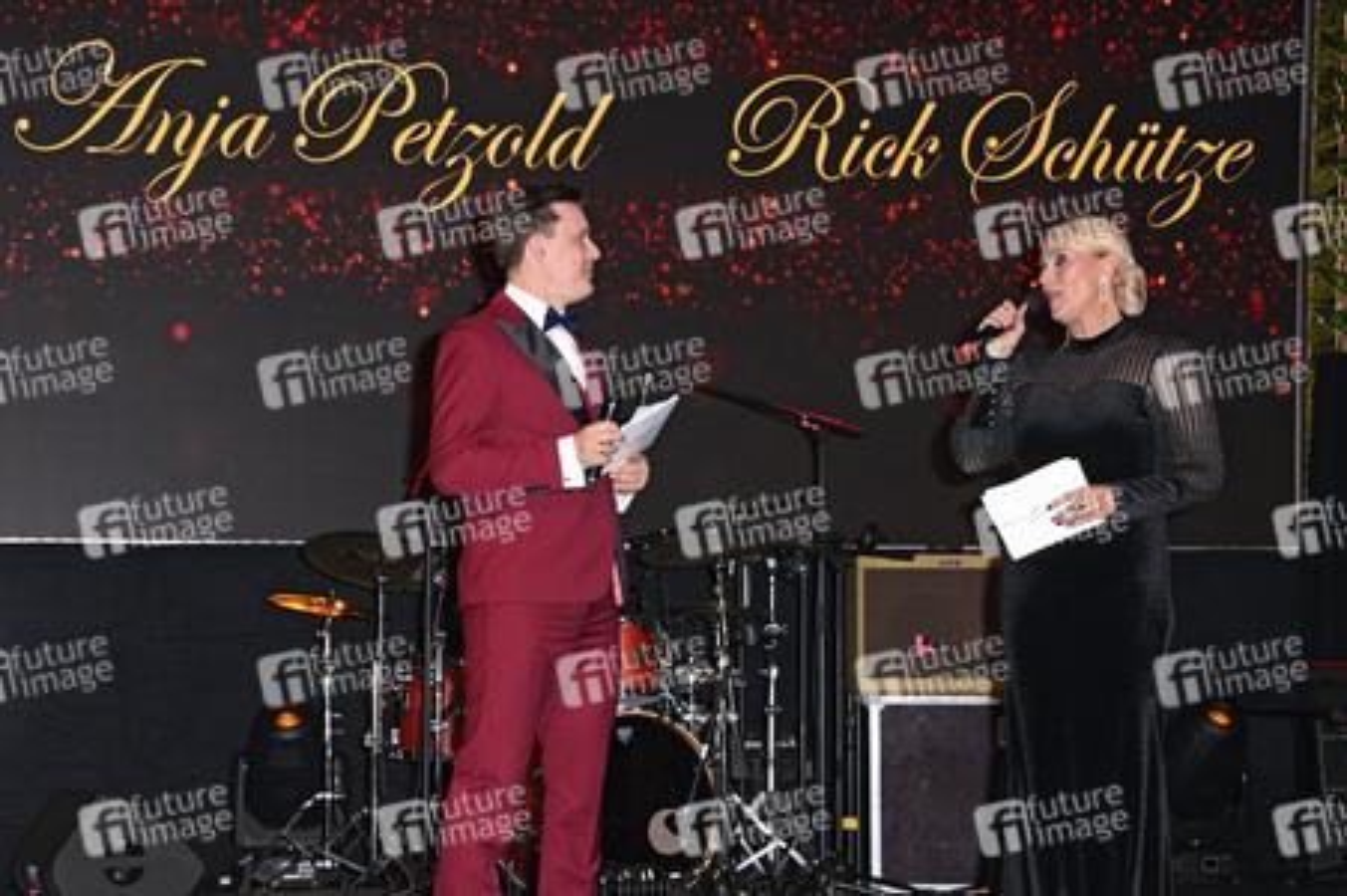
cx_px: 674
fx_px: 2056
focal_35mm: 55
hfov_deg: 36.3
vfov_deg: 24.6
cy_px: 448
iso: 800
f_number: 5.6
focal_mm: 55
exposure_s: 1/250
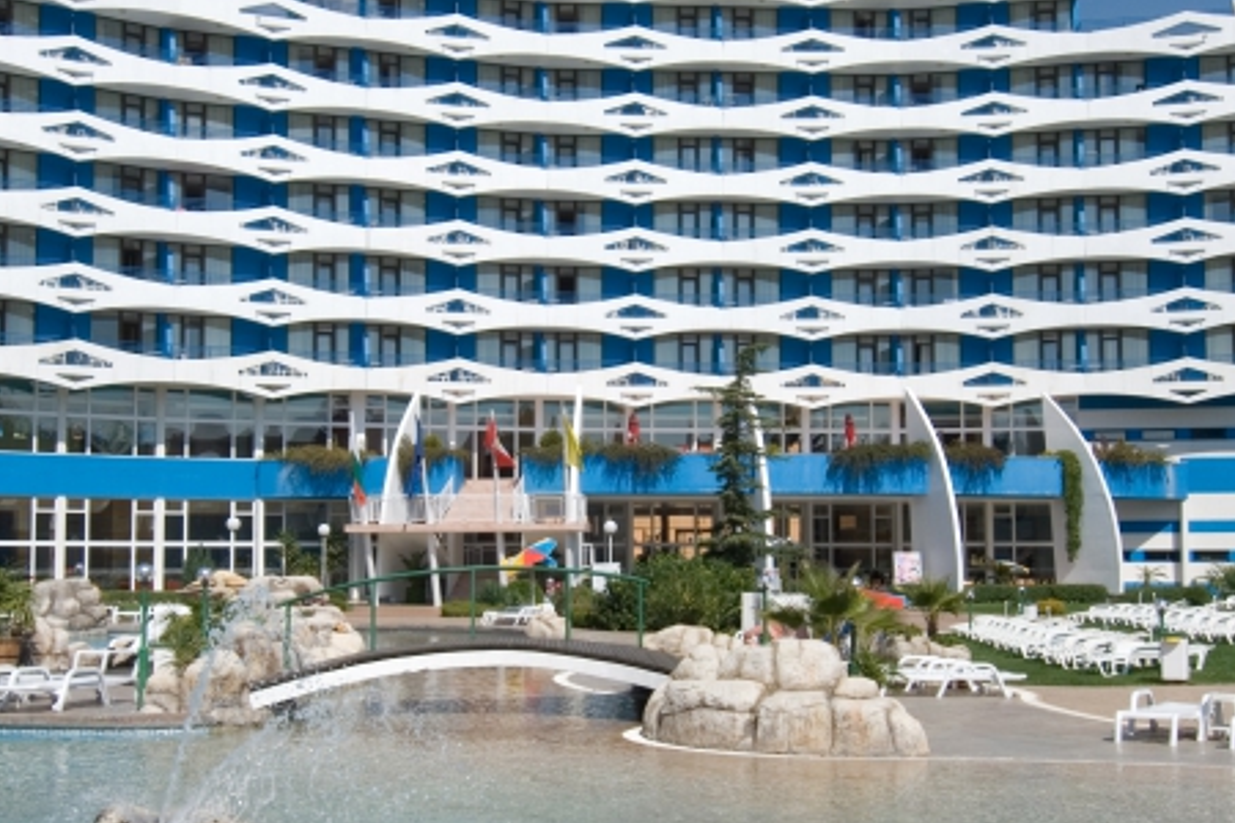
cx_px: 574
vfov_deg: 29.9
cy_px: 433
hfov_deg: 43.6
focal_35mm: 45
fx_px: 1544
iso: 100
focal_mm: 15
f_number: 9
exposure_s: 1/320
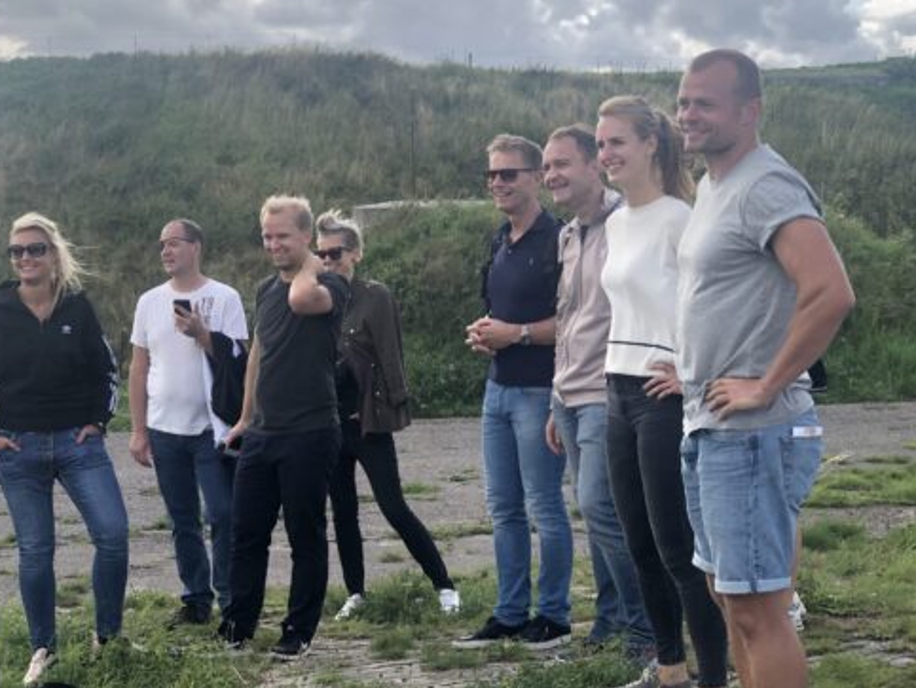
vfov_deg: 21.0
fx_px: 1854
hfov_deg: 27.7
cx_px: 381
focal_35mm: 70
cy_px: 341
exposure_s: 1/432
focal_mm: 6
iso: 16
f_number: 2.4
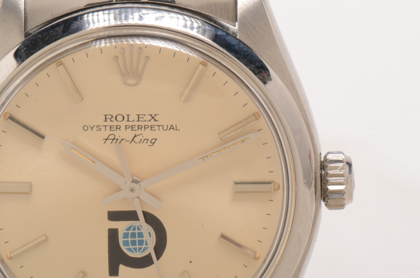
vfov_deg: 10.7
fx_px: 1484
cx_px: 210
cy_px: 139
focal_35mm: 128
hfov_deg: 16.1
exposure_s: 1/125
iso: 400
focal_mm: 85
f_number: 25
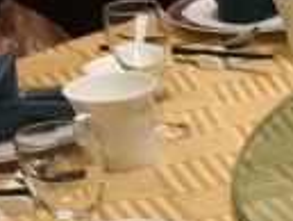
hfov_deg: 10.3
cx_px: 777
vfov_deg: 8.7
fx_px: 1330
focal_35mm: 157
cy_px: 507
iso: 80
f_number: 2.2
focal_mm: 4.15
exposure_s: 1/33
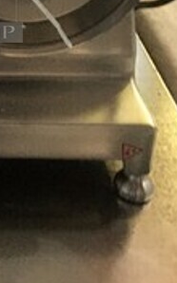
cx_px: -83
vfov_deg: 23.5
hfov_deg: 14.5
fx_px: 649
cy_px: -7
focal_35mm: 84
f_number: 2.2
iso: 320
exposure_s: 1/15
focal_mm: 4.15
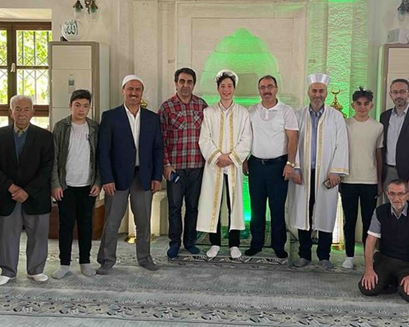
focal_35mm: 58
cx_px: 245
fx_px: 702
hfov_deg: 32.4
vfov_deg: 26.2
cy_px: 163
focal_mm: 34
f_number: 10
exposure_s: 1/400
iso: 200
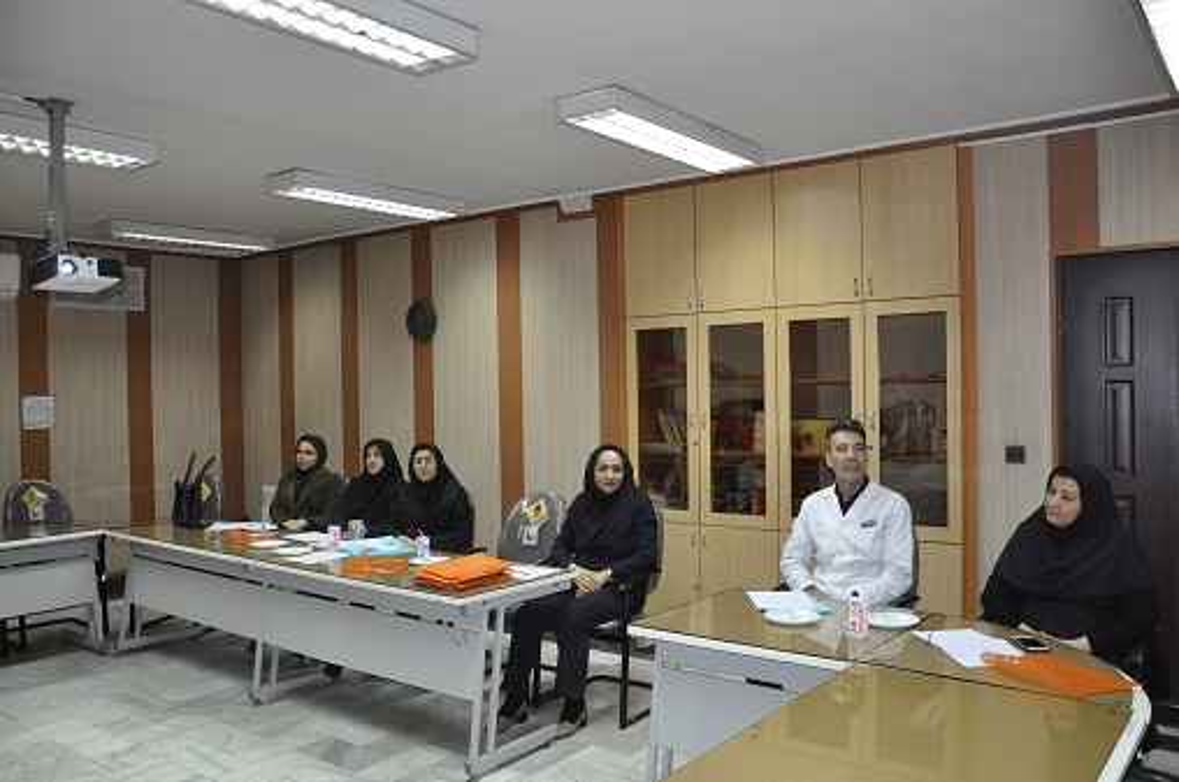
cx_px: 590
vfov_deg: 47.8
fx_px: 883
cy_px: 391
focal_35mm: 27
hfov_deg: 67.5
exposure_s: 1/60
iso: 800
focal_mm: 18
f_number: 3.5
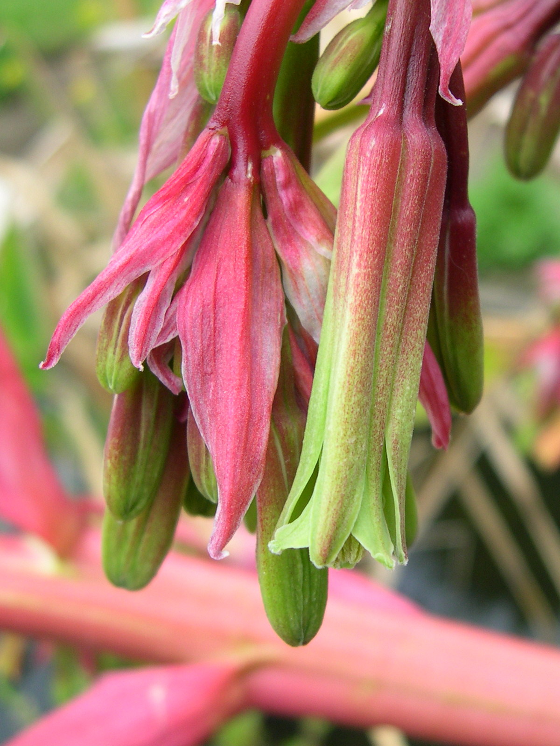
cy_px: 373
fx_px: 820
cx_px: 280
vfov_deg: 49.0
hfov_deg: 37.7
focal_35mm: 38
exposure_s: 1/342
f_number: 2.8
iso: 100
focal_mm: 8
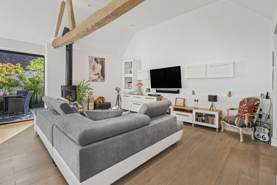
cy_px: 92
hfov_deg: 96.7
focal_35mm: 16
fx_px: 123
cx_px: 138
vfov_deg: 73.8
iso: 400
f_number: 8
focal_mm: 16
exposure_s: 1/15
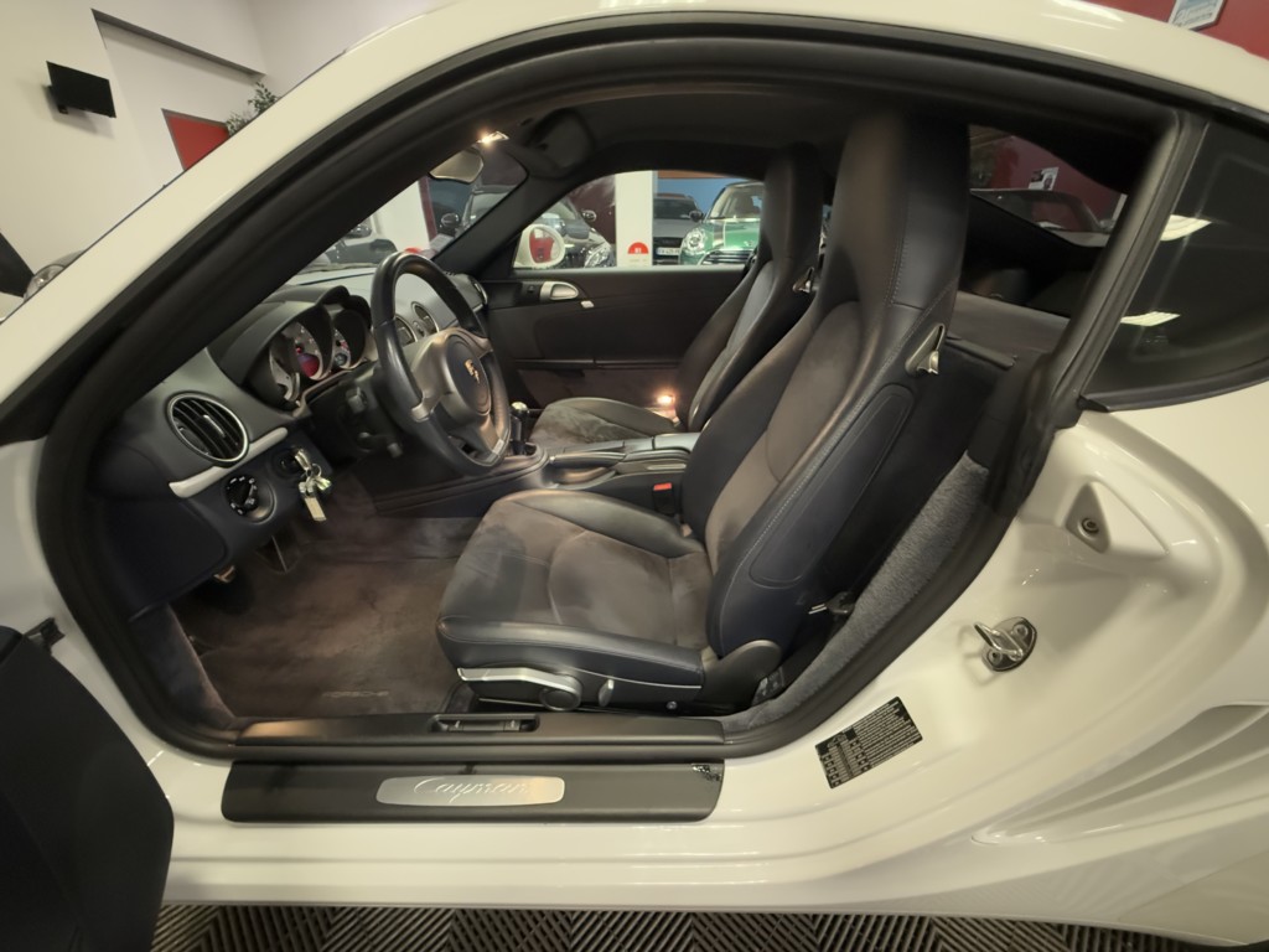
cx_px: 634
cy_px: 476
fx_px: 513
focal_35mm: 14
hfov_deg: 102.1
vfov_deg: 85.7
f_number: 2.2
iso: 1600
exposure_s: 1/33
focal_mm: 2.22
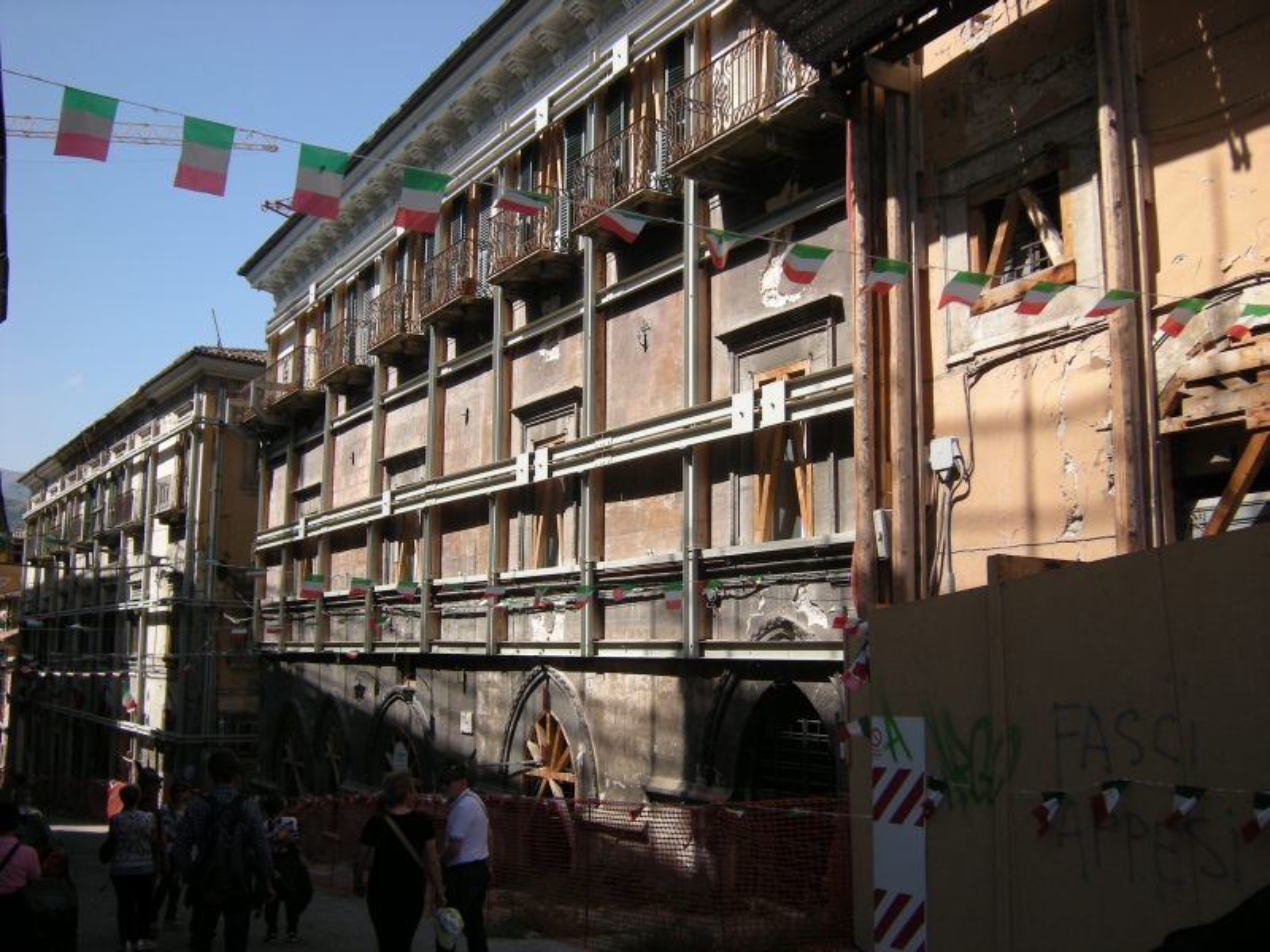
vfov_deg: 37.7
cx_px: 635
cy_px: 476
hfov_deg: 49.0
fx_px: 1394
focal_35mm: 38
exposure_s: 1/168
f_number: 6.4
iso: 64
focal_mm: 6.3
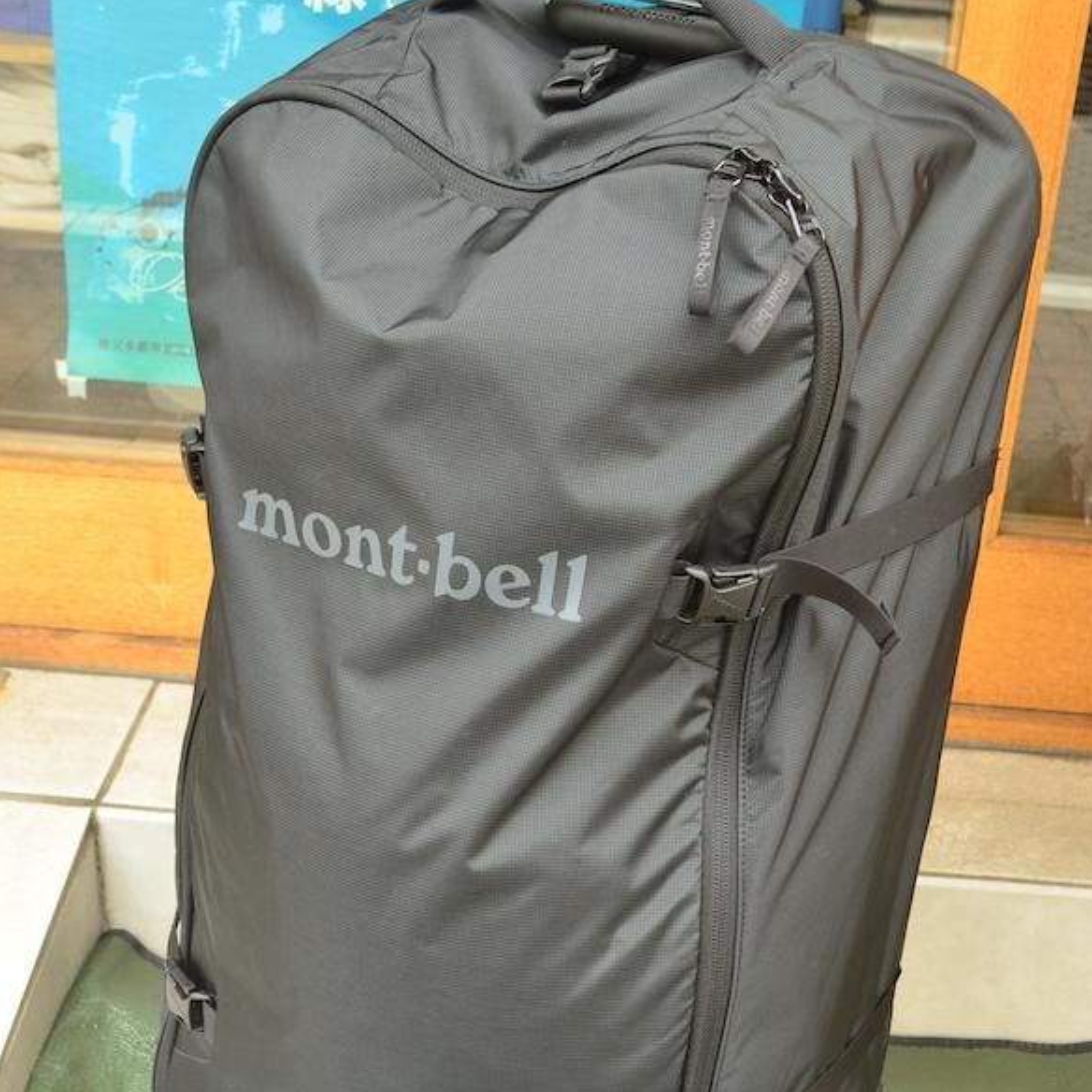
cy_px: 714
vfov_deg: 33.1
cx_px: 552
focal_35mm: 51
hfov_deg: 33.4
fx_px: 1820
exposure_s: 1/100
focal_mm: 26
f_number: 6.3
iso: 500
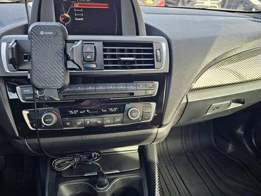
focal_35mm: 28
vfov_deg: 49.8
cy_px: 102
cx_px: 156
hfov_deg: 62.9
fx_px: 211
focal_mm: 6.3
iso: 64
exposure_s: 1/120
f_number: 1.7
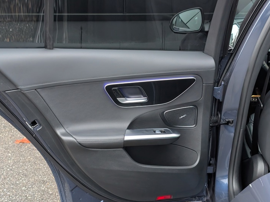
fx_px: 429
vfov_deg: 26.6
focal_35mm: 55
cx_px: 129
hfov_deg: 34.9
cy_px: 101
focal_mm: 6.9
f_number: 1.68
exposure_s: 1/305
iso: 581
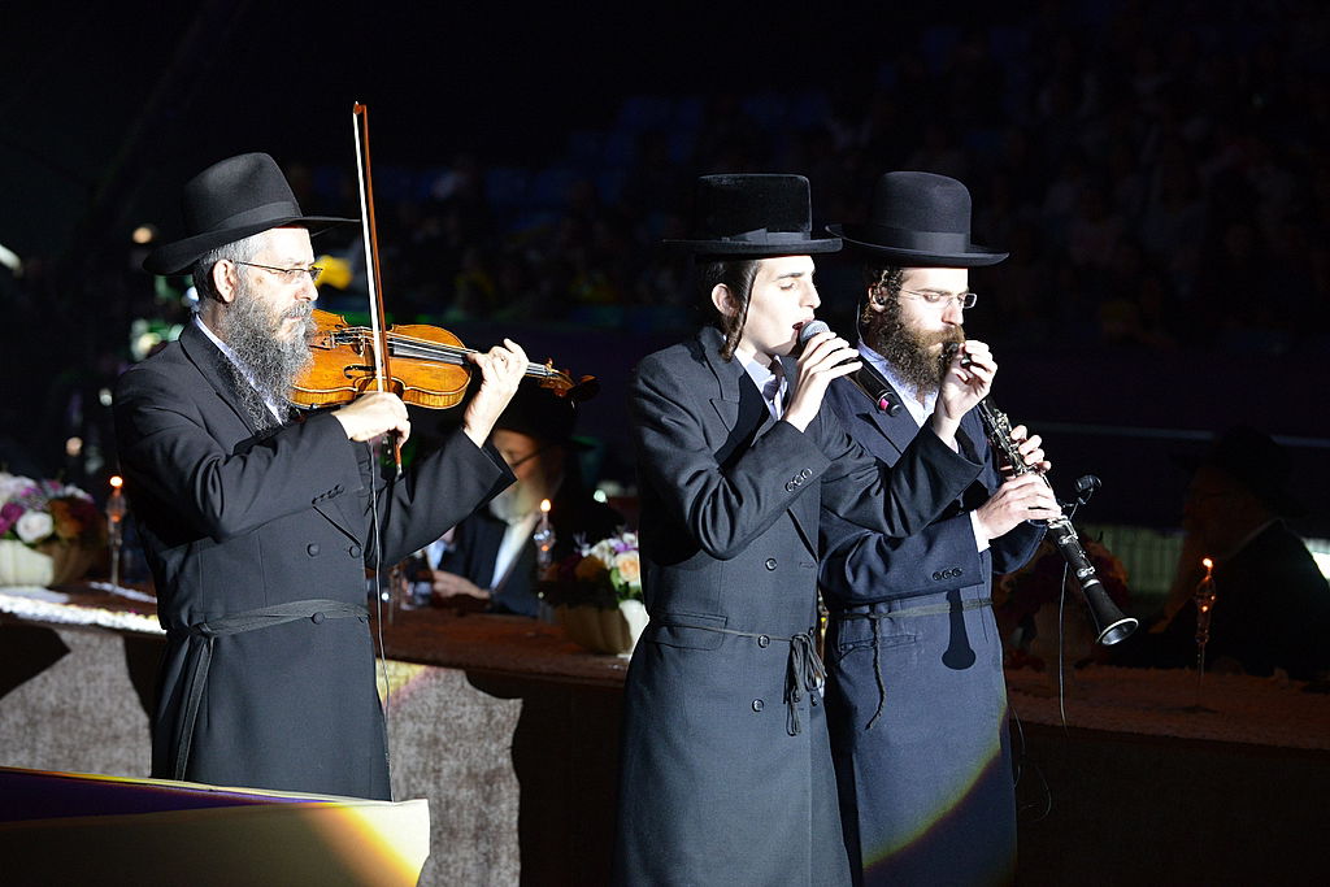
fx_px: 4064
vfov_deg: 12.5
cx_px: 665
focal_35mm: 110
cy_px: 444
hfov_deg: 18.6
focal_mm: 110
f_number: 4
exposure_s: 1/160
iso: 2000
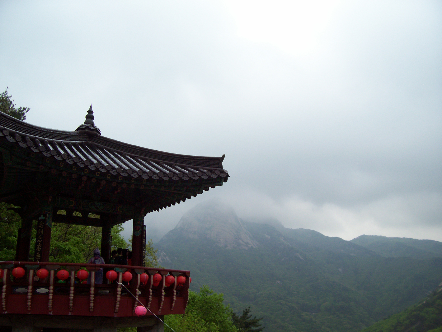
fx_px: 434
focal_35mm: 34
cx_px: 221
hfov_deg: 54.0
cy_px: 166
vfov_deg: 41.8
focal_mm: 5.6
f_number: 2.7
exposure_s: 1/540
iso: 80
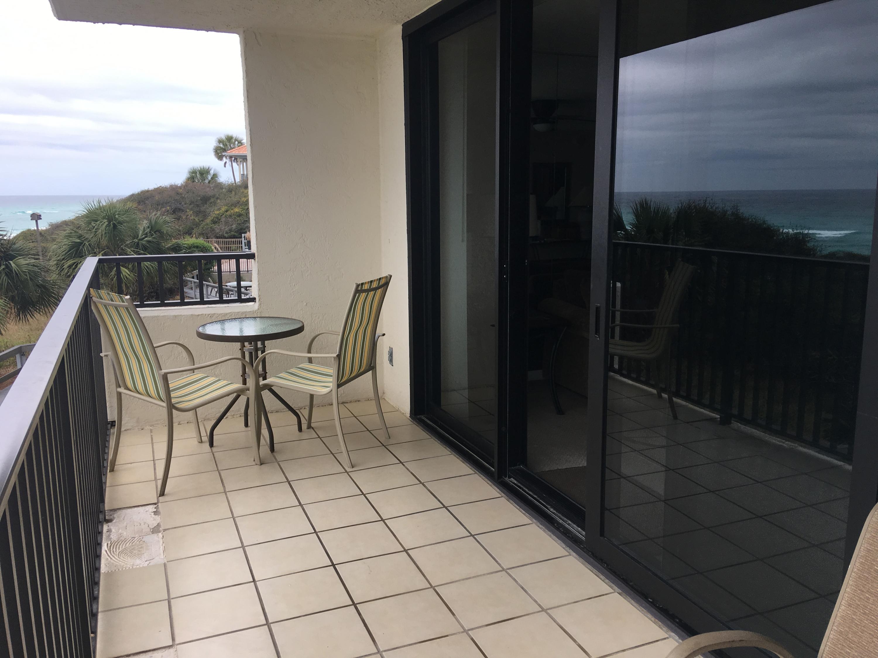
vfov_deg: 48.2
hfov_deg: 61.7
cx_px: 439
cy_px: 329
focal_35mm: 29
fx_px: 736
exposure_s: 1/416
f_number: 2.2
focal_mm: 4.15
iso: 25
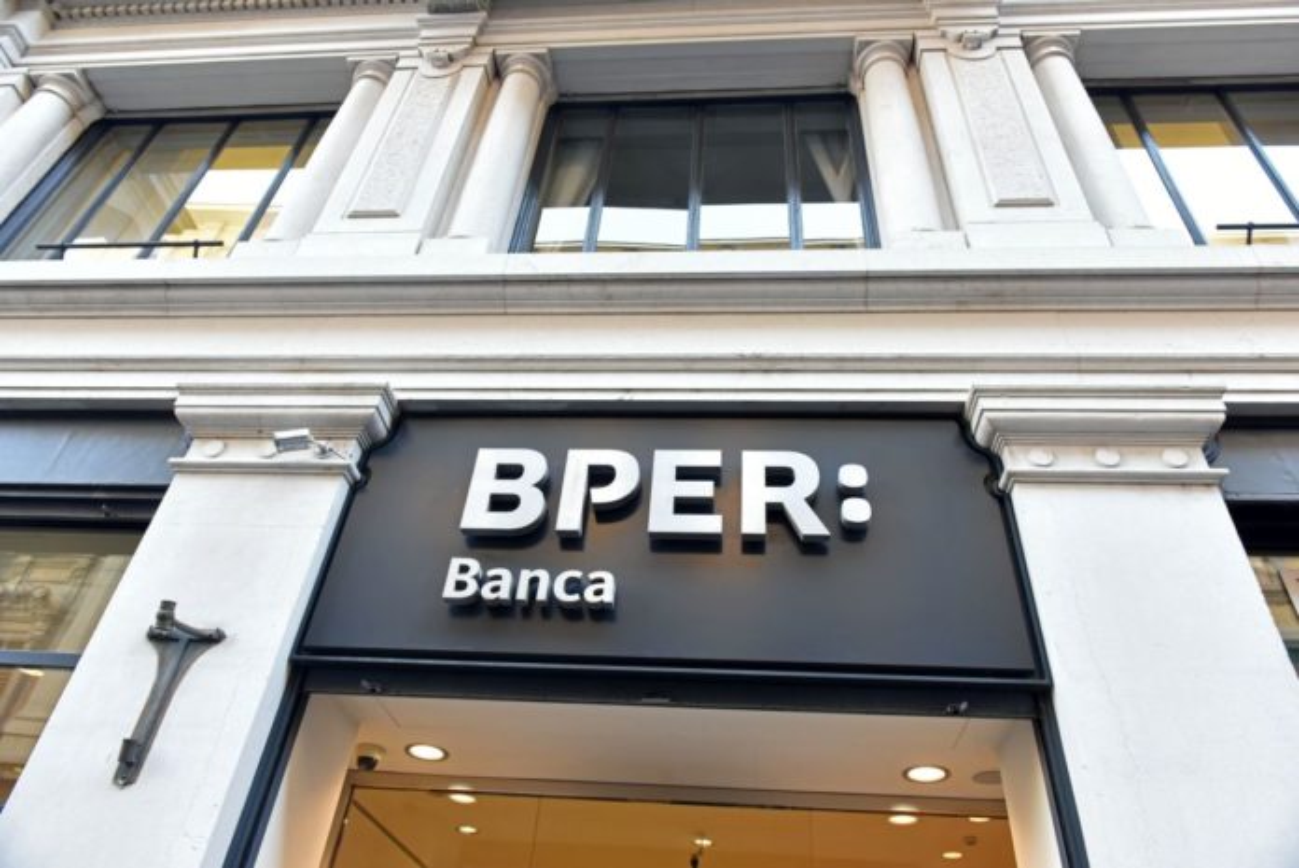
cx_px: 650
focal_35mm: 24
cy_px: 434
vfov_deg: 53.2
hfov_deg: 73.7
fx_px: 867
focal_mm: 24
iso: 1600
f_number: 5
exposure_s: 1/160
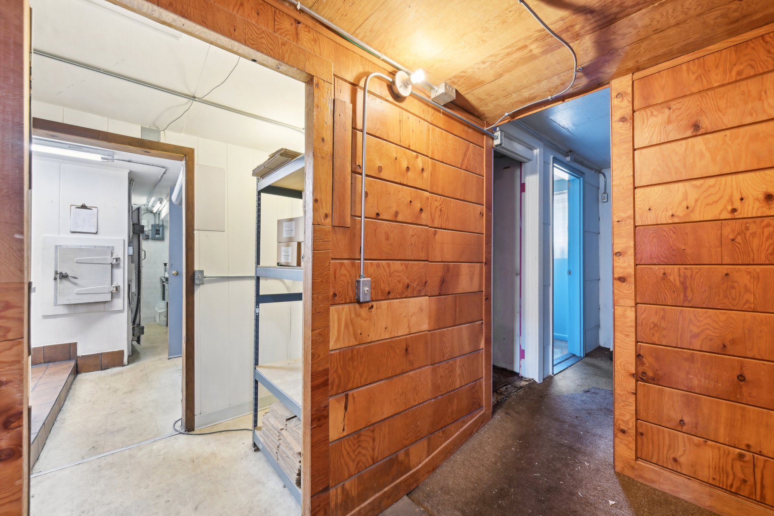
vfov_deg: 81.2
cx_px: 387
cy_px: 258
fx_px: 301
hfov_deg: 104.3
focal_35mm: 14
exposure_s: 1/6
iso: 400
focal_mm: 14
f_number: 8
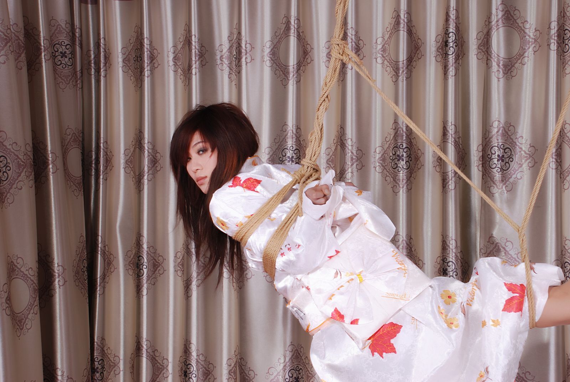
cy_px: 191
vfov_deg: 22.7
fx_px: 951
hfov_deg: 33.4
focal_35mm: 60
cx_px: 285
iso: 100
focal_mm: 40
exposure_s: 1/8
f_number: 8
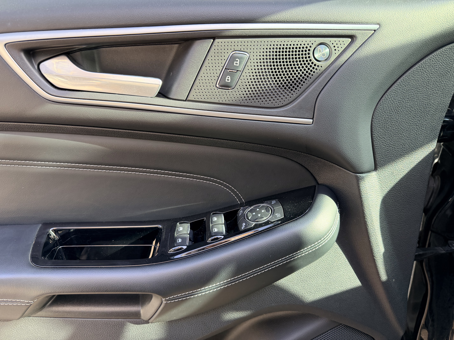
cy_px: 170
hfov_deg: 71.6
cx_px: 227
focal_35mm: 24
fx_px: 315
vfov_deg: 56.8
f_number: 1.78
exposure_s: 1/162
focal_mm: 6.76
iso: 160
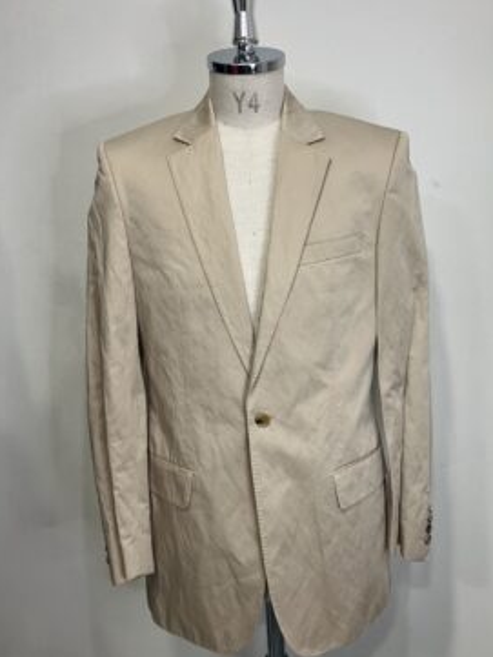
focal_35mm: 31
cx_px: 264
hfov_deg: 45.4
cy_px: 331
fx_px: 588
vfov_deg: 58.3
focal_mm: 3.99
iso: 64
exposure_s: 1/50
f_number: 1.8
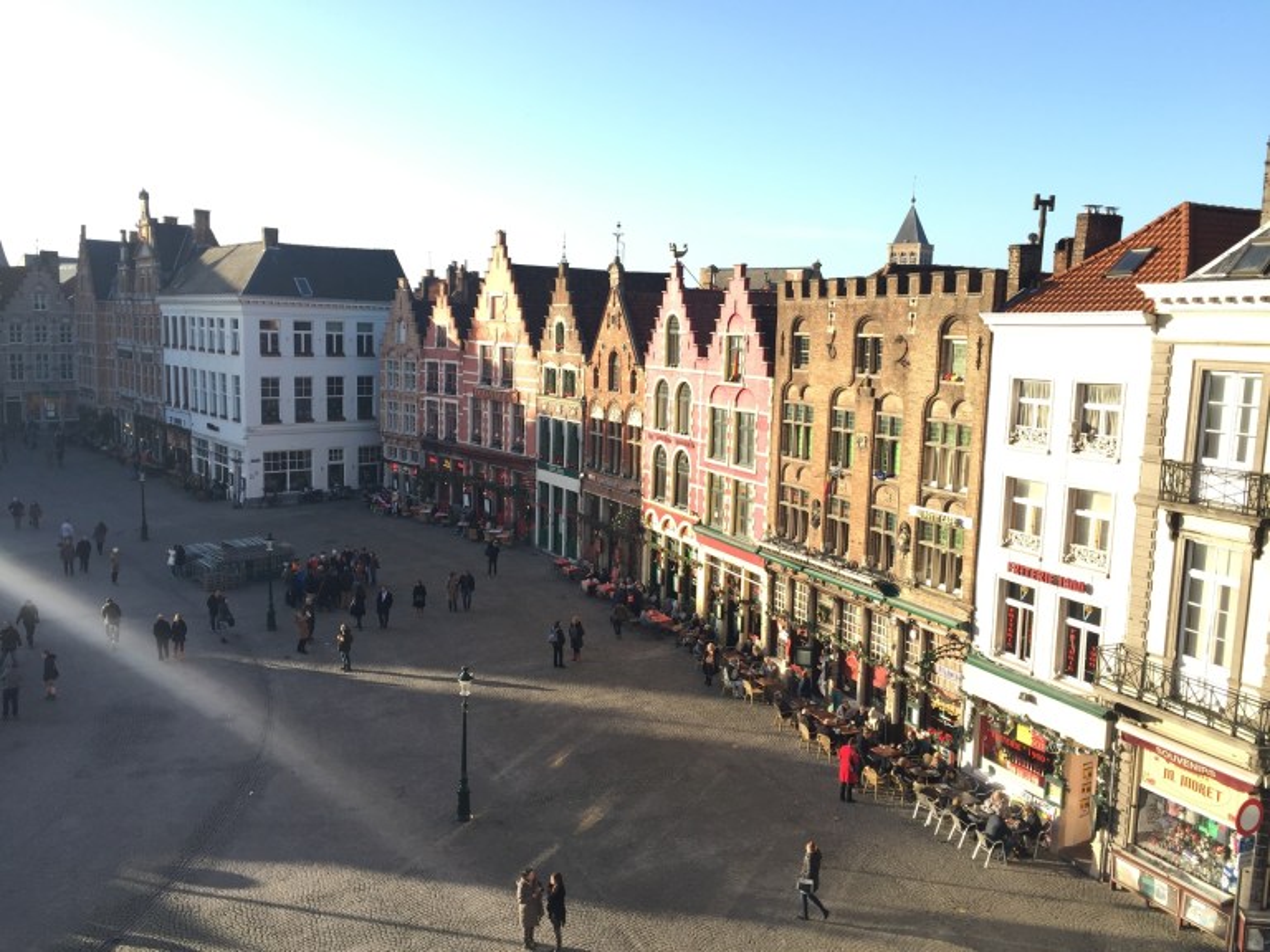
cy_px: 476
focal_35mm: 29
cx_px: 635
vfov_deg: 48.2
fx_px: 1064
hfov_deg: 61.7
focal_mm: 4.15
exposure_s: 1/455
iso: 32
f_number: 2.2
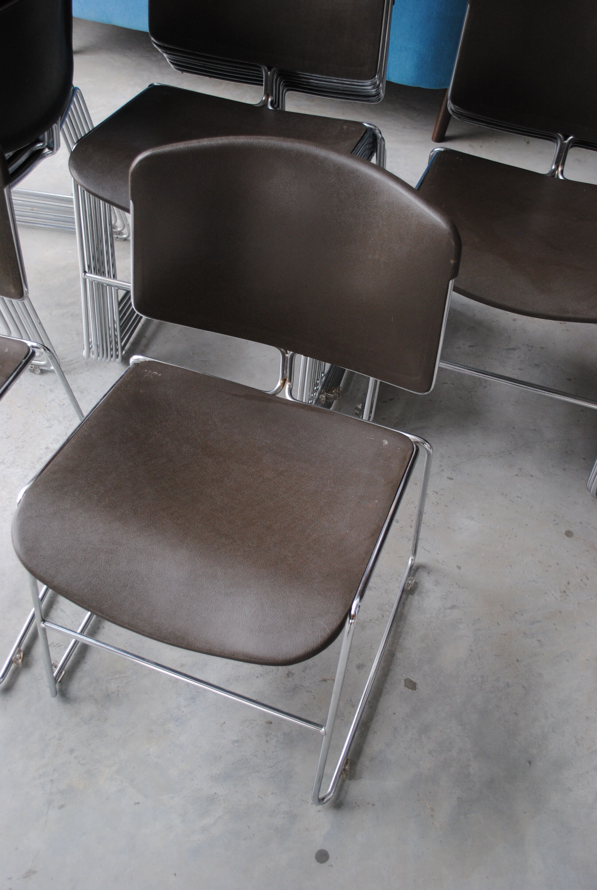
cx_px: 298
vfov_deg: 53.0
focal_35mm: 36
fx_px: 891
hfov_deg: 37.0
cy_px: 445
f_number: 4
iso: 320
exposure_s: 1/30
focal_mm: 24
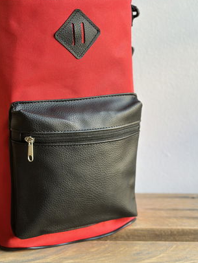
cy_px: 91
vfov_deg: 30.5
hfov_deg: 23.3
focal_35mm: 63
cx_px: 80
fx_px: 480
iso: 125
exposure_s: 1/92
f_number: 1.78
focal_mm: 6.86
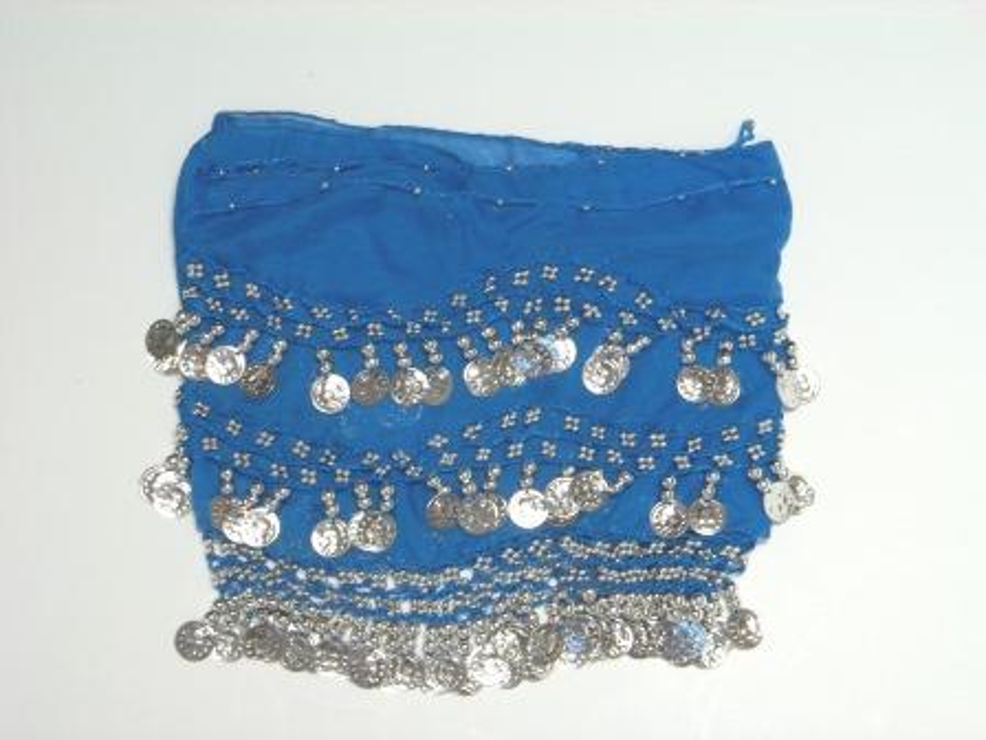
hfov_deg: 22.8
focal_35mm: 86
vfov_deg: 17.2
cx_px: 493
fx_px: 2450
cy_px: 370
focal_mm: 15.4
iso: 160
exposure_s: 1/50
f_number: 4.5
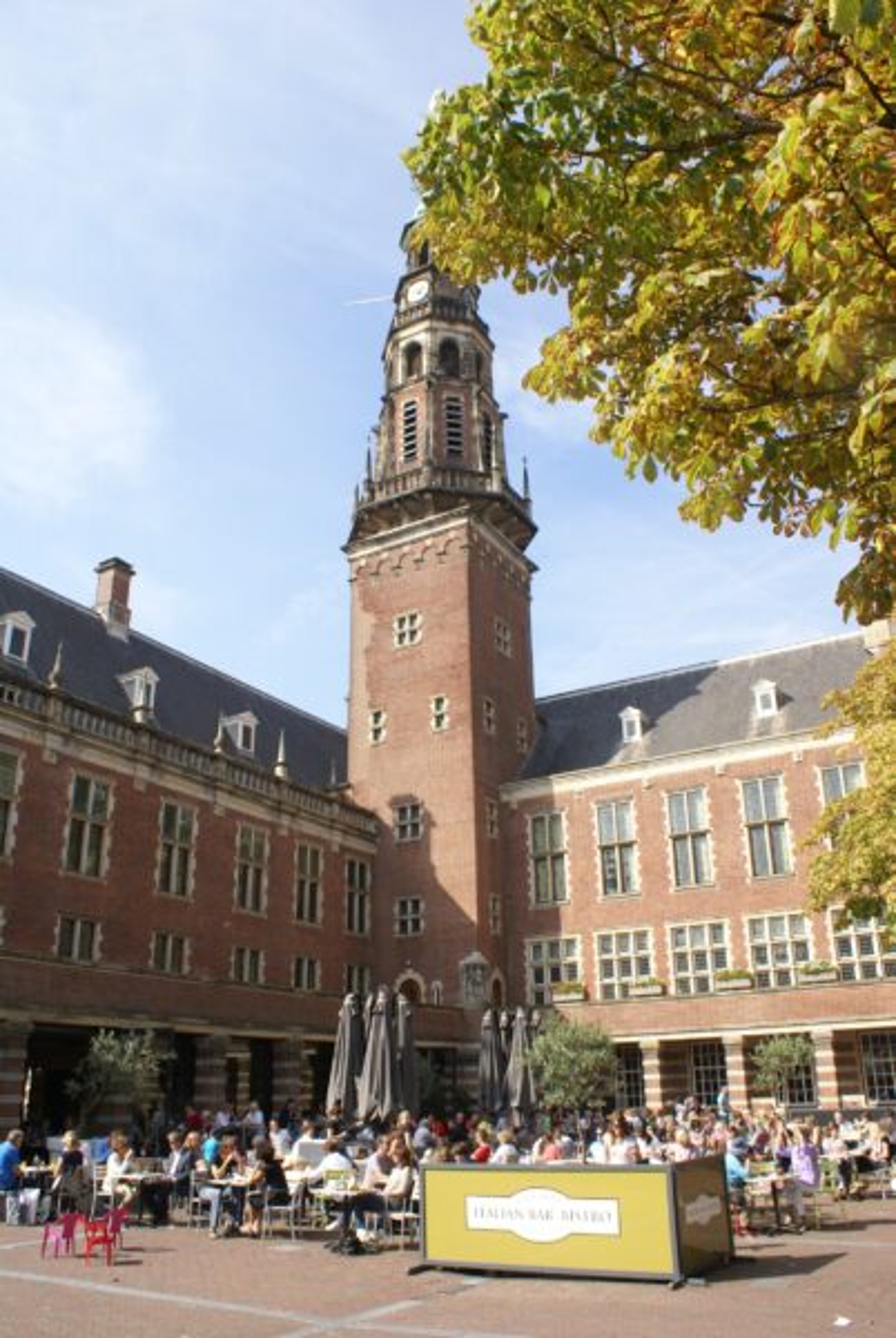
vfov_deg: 67.3
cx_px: 448
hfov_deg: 48.1
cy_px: 669
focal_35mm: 27
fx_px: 1004
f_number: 10
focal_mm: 18
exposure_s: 1/80
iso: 100
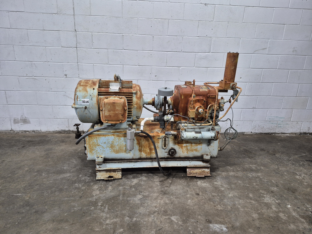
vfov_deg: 58.9
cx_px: 156
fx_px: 207
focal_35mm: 23
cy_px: 117
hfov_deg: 73.9
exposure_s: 1/120
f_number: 1.8
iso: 250
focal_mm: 5.4
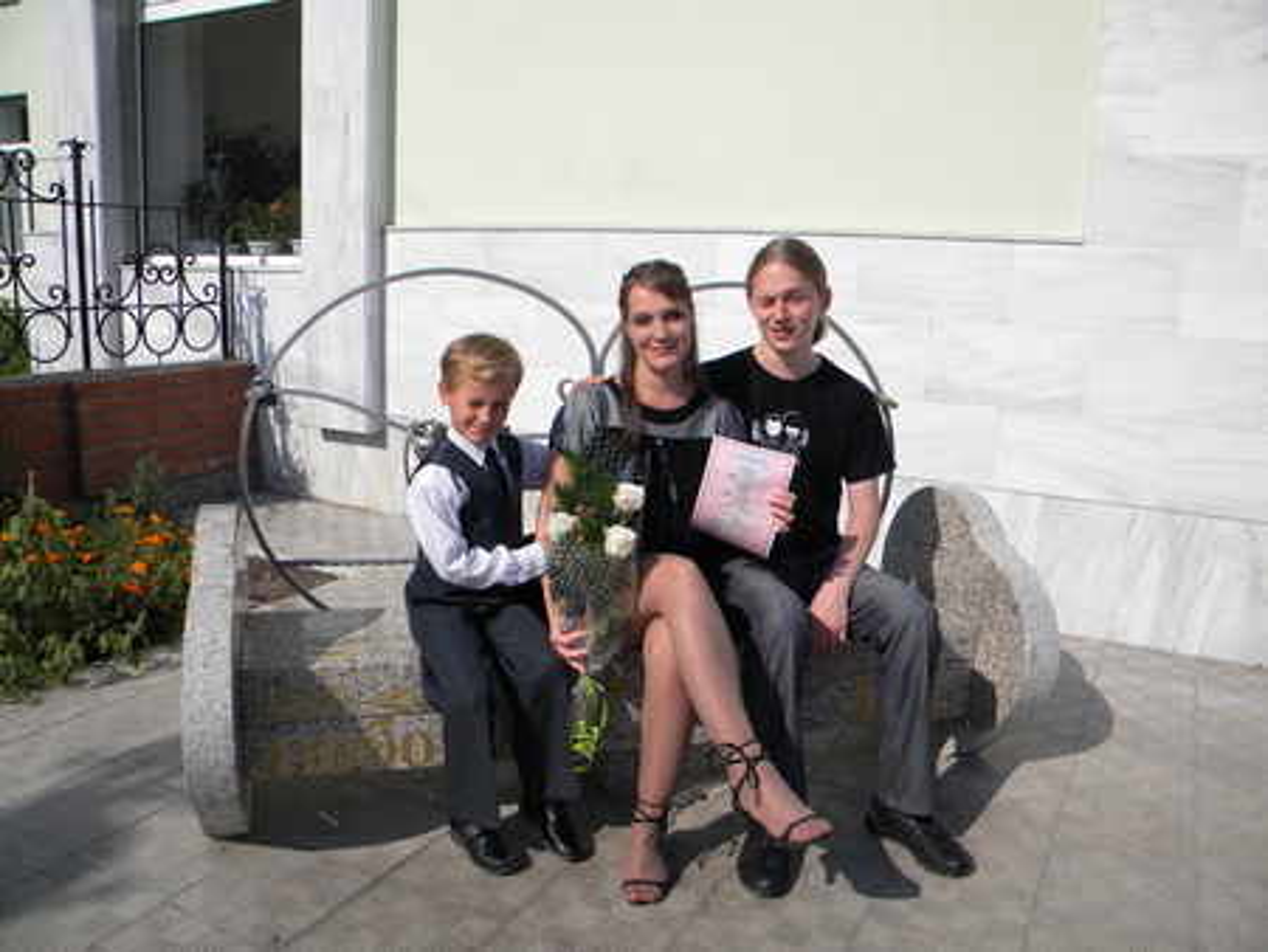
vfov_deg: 49.8
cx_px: 634
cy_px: 476
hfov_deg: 63.4
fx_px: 1026
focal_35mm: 28
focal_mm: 5
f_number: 7
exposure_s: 1/463
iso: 80
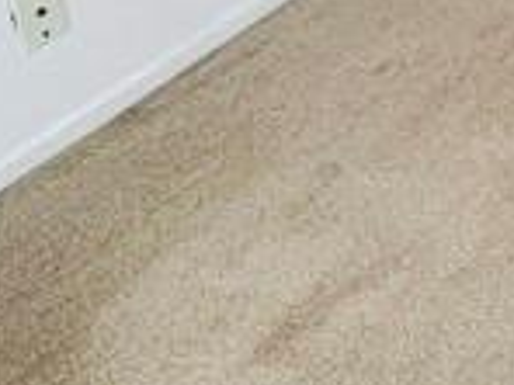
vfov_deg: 13.8
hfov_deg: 17.1
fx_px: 1336
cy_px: -395
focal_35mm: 90
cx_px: 976
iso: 100
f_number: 1.8
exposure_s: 1/120
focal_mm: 1.57
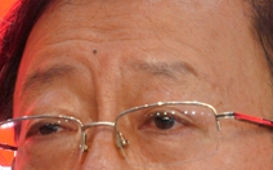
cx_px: 189
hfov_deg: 1.6
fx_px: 9595
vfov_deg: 1.0
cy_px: 339
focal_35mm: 1291
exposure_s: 1/40
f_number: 6.3
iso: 1250
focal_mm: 179
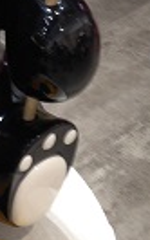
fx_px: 825
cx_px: -76
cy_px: -42
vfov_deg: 16.0
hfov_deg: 10.1
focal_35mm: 126
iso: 50
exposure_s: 1/20
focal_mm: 4.12
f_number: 2.4
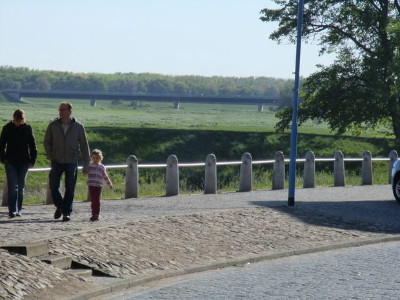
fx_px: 2773
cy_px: 150
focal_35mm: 240
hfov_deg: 8.2
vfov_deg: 6.2
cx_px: 200
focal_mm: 43
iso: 64
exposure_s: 1/320
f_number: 5.7
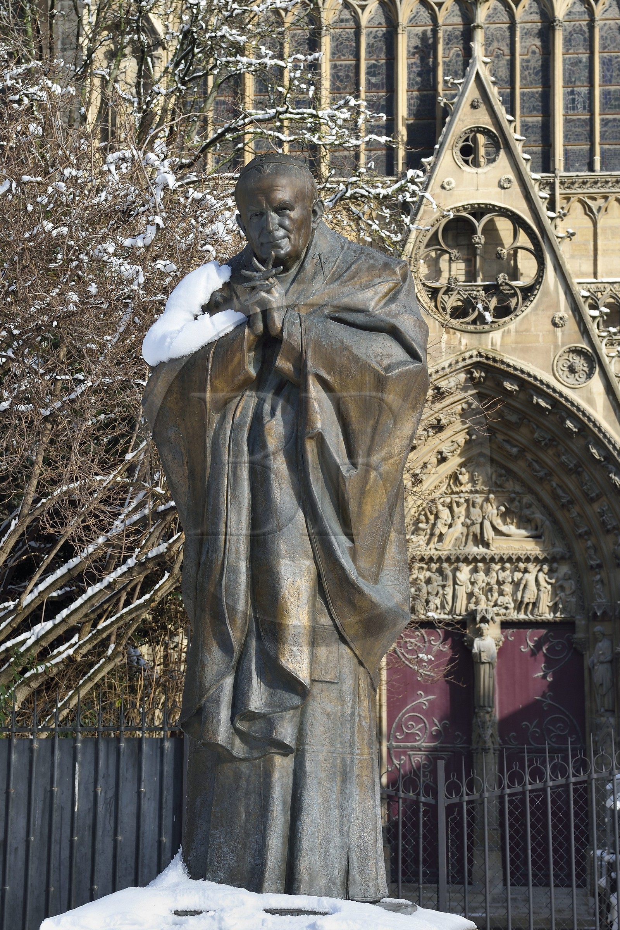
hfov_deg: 19.5
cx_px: 310
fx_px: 1808
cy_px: 465
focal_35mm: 70
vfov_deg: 28.8
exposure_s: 1/250
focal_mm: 70
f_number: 9
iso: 200
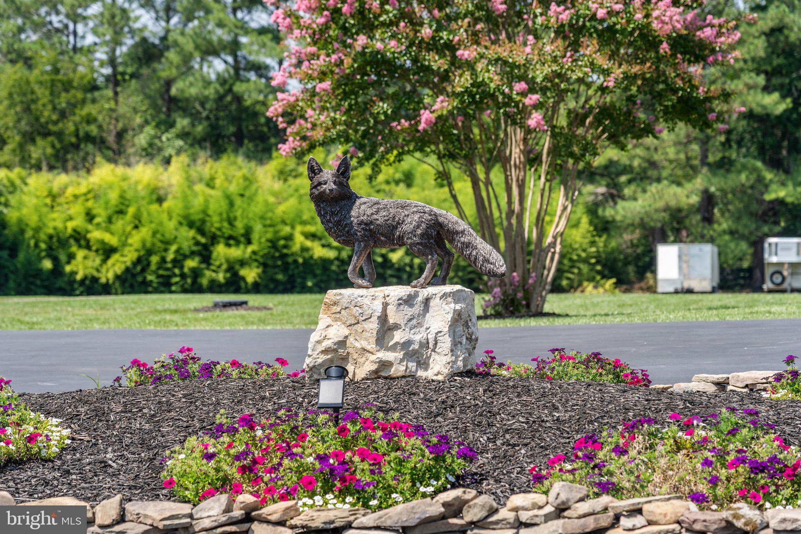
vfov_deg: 13.0
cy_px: 267
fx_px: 2336
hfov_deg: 19.5
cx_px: 400
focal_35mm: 105
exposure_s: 1/640
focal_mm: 105
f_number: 5.6
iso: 200
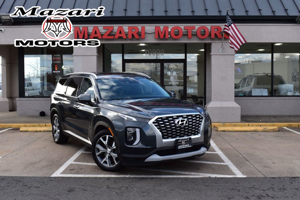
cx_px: 150
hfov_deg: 47.9
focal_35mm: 40
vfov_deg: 33.0
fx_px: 337
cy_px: 100
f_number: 9
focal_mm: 27
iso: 400
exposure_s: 1/160
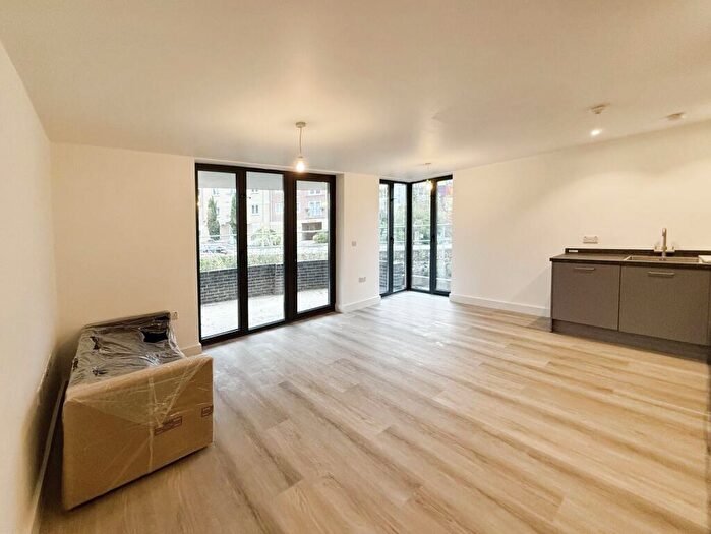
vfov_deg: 85.7
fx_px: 288
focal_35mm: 14
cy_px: 267
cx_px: 356
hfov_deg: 102.0
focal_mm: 2.22
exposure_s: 1/99
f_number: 2.2
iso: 250
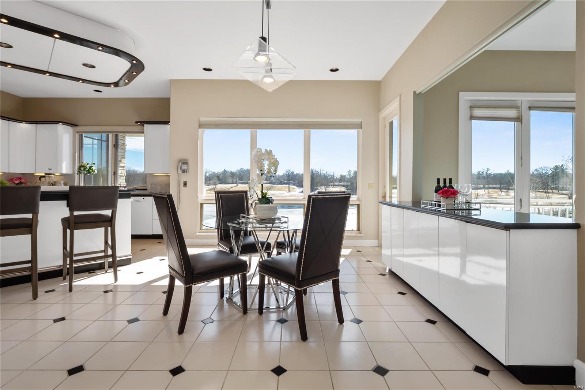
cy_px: 195
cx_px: 292
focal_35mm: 16
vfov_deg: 73.7
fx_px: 260
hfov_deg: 96.7
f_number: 10
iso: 400
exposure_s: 1/40
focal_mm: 8
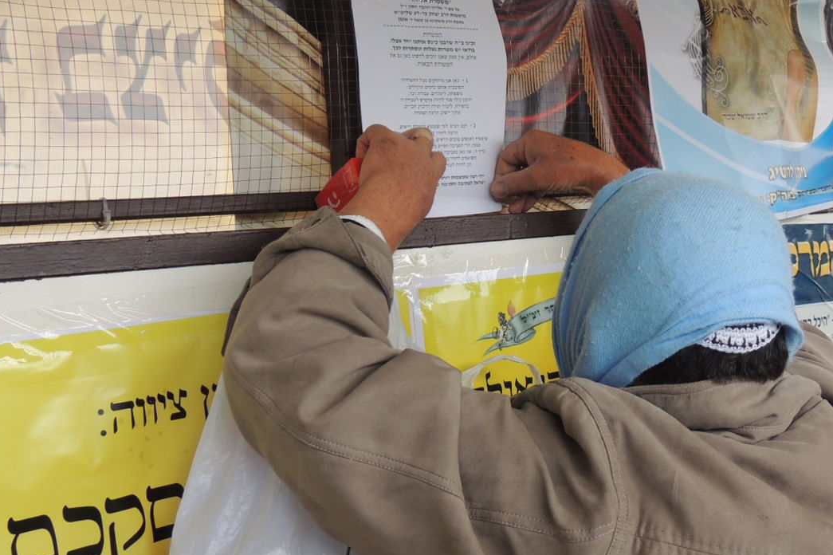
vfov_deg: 29.2
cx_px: 512
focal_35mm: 46
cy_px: 226
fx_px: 1064
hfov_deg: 42.5
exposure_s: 1/50
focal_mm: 5.8
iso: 100
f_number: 3.2
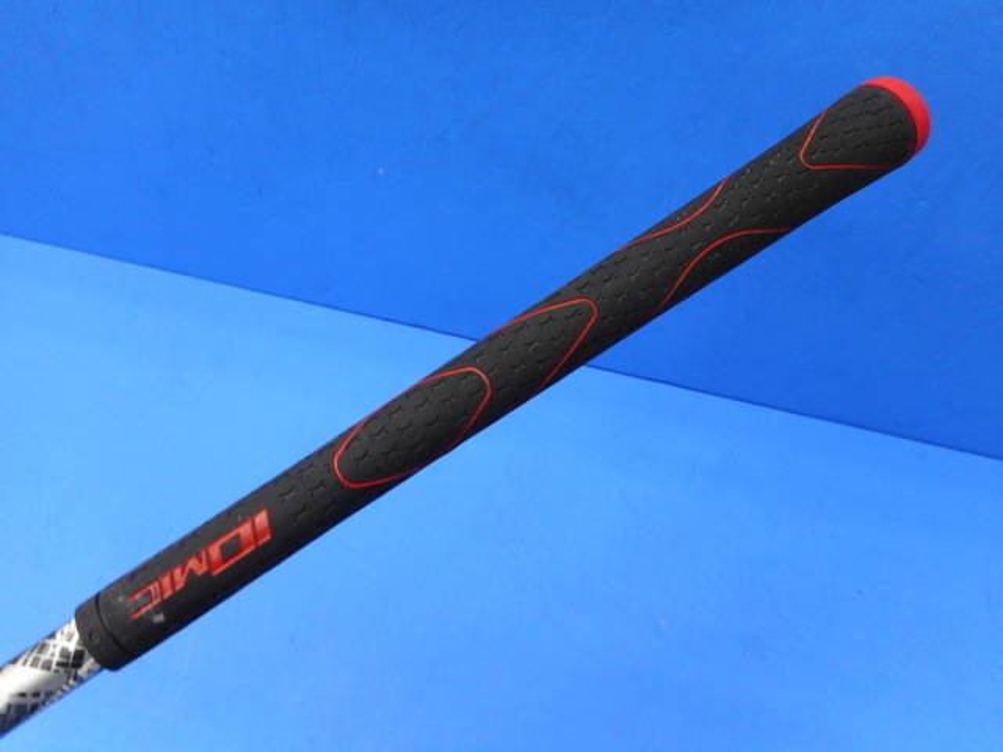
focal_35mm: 25
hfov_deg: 69.4
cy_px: 376
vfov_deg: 54.9
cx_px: 502
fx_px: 724
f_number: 3.7
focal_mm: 4.5
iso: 110
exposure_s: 1/30
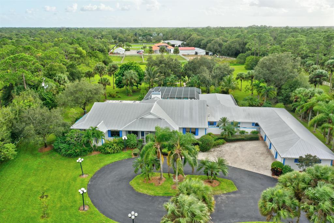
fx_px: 260
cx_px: 167
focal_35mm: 28
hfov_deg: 65.5
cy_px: 112
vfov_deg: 46.4
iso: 100
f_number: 8
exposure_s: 1/80
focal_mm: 10.3
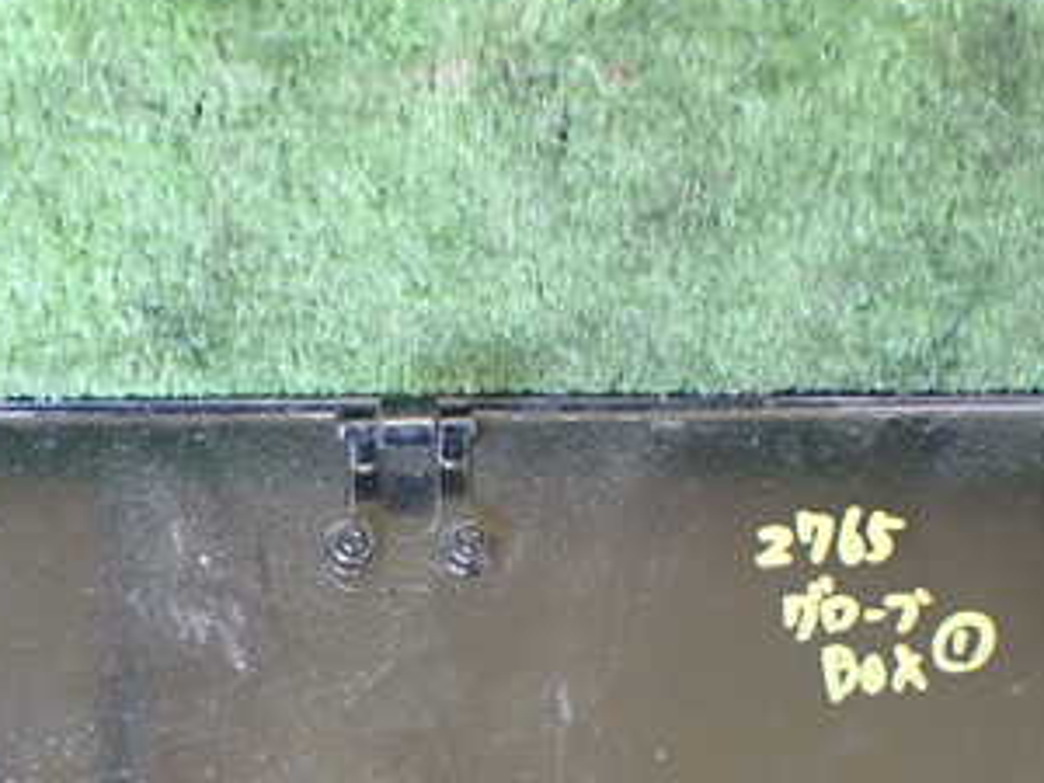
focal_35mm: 60
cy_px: 675
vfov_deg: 23.9
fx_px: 1810
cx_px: 386
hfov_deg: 32.0
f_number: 2.3
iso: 800
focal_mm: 5.4
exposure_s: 1/60
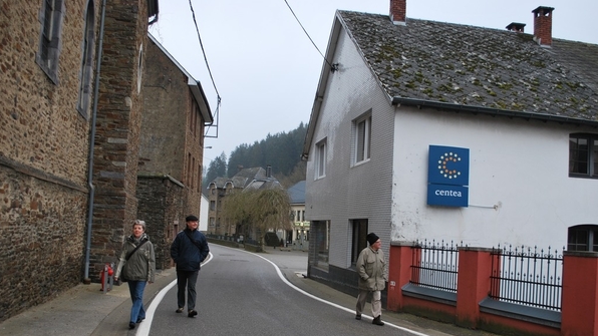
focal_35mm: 38
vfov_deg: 31.1
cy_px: 199
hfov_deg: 52.8
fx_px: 602
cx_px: 299
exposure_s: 1/80
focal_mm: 24
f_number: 4.5
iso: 200
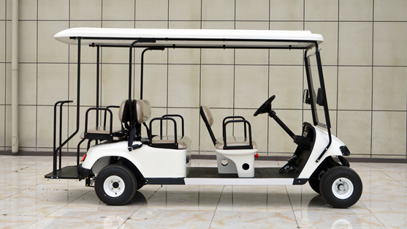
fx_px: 593
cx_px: 205
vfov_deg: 21.8
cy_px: 108
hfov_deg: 37.9
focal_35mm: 55
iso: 140
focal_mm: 30
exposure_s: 1/125
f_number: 5.6
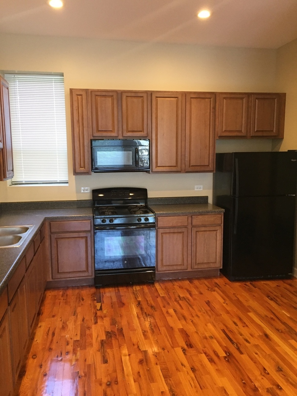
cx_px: 148
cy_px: 198
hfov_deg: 48.2
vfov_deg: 61.7
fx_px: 332
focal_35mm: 29
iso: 160
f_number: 2.2
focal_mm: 4.15
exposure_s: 1/30
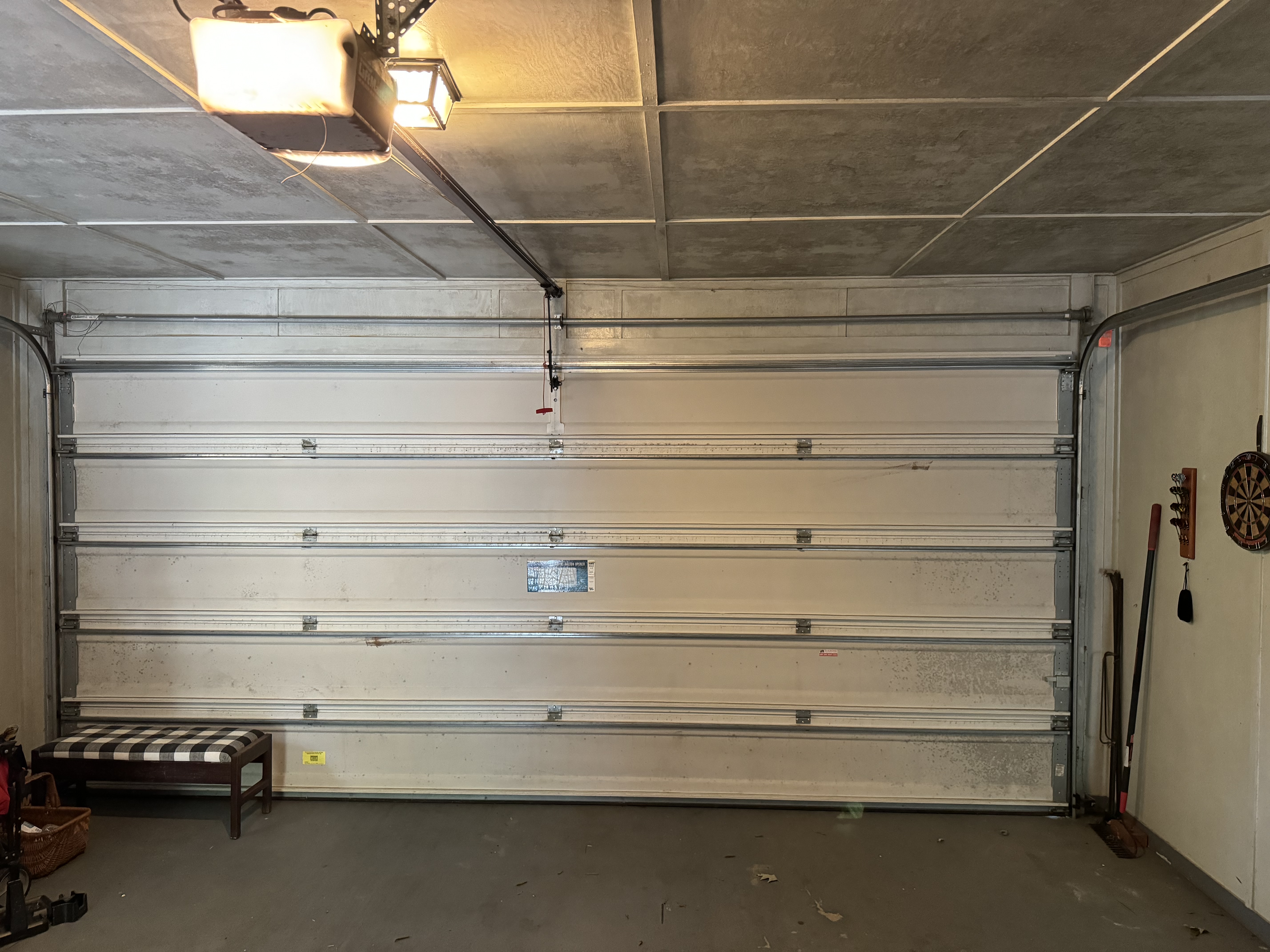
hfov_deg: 71.6
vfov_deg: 56.8
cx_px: 635
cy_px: 476
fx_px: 881
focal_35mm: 24
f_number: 1.78
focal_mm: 6.86
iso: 800
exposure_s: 1/60
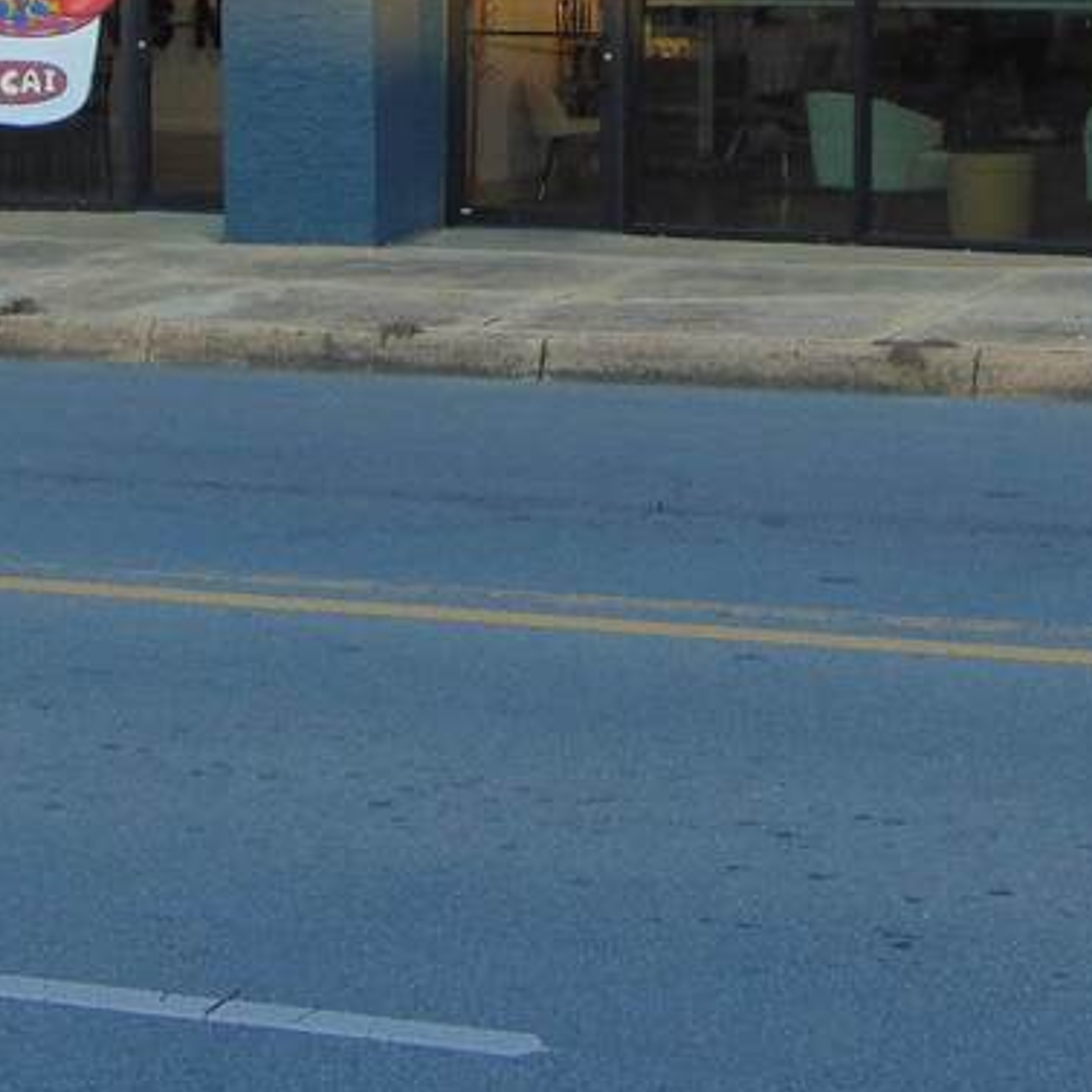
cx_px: 437
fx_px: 3533
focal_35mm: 99
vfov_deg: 17.2
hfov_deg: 17.6
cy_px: 38
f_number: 3.2
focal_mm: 5.8
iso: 80
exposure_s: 1/160
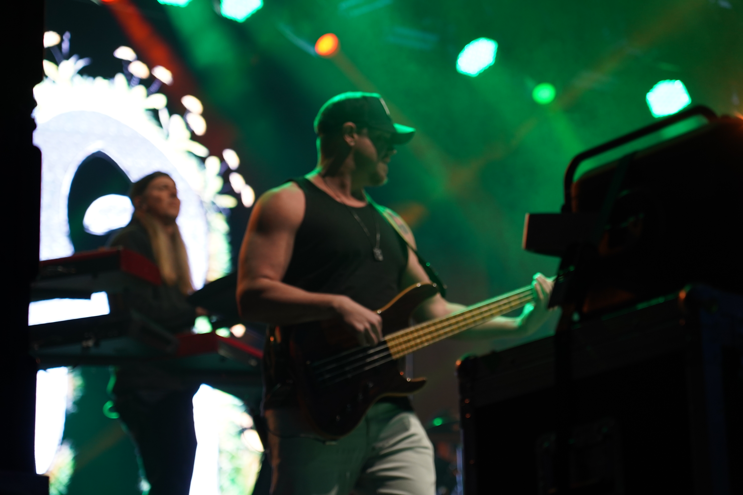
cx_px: 372
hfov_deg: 19.5
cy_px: 248
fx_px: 2167
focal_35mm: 105
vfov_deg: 13.0
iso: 1250
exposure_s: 1/160
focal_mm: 105
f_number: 4
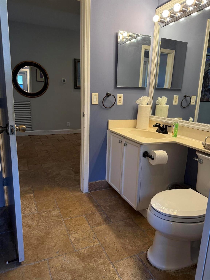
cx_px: 105
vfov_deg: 71.6
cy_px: 140
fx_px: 194
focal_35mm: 24
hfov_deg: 56.8
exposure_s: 1/160
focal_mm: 6.76
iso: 200
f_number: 1.78
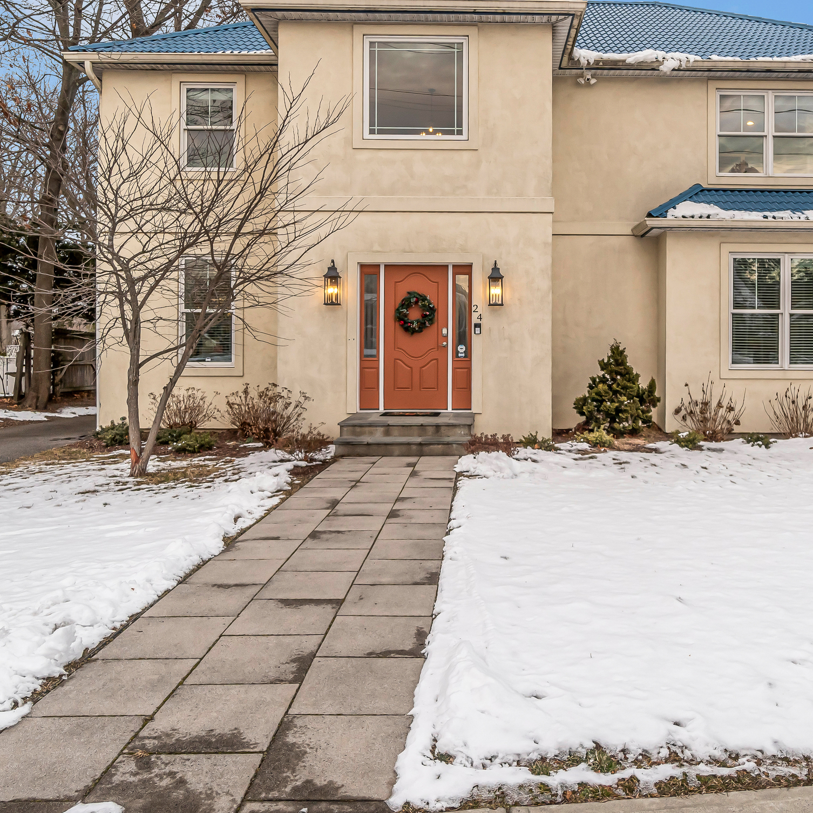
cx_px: 517
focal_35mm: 26
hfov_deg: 60.0
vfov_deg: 60.1
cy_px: 303
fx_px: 691
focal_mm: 10
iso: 160
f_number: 5.6
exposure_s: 1/125
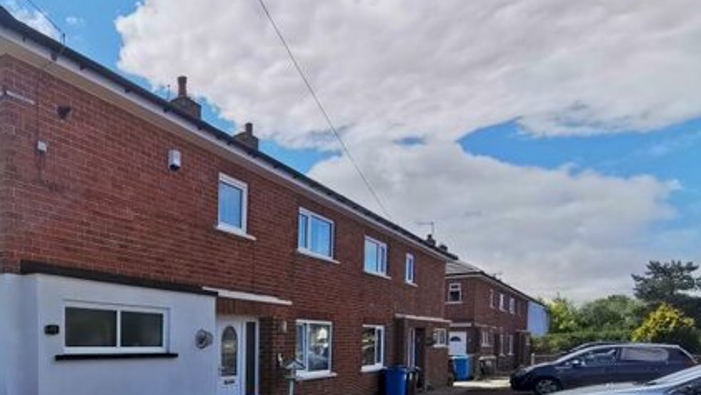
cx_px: 122
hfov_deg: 59.8
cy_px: 364
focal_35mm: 29
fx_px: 539
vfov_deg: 37.3
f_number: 2.2
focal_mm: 2.35
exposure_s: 1/1597
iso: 50
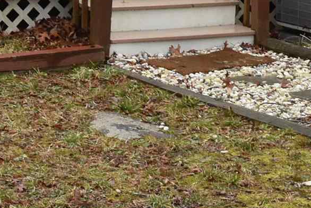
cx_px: 318
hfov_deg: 11.7
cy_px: -142
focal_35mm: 173
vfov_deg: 7.7
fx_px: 1495
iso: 800
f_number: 8
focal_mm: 22
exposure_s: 1/400
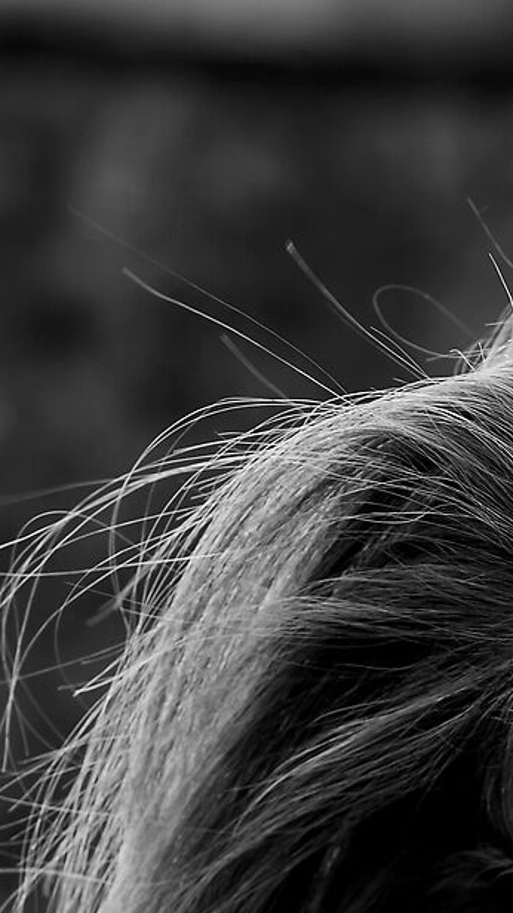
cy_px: 1776
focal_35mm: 347
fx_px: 8390
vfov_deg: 6.1
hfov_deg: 3.5
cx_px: 1119
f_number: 6.3
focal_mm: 85
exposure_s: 1/80
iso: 200
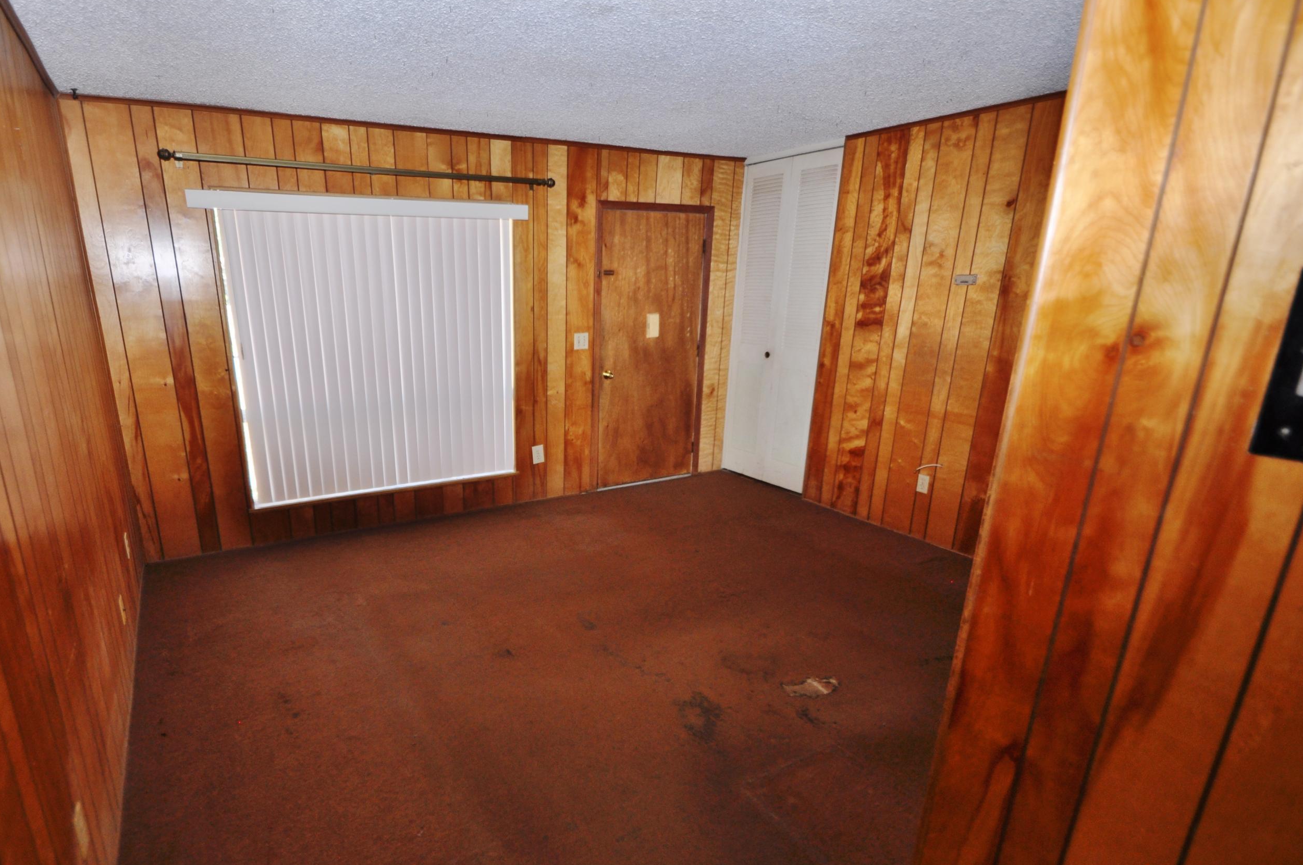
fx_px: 651
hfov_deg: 89.6
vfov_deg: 66.7
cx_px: 563
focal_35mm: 18
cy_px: 513
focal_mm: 10
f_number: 4
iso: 200
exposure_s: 1/60
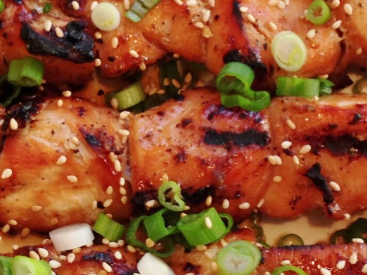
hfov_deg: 16.0
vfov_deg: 12.0
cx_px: 145
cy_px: 138
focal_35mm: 123
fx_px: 1304
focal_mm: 4.12
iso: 64
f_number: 2.4
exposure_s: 1/20
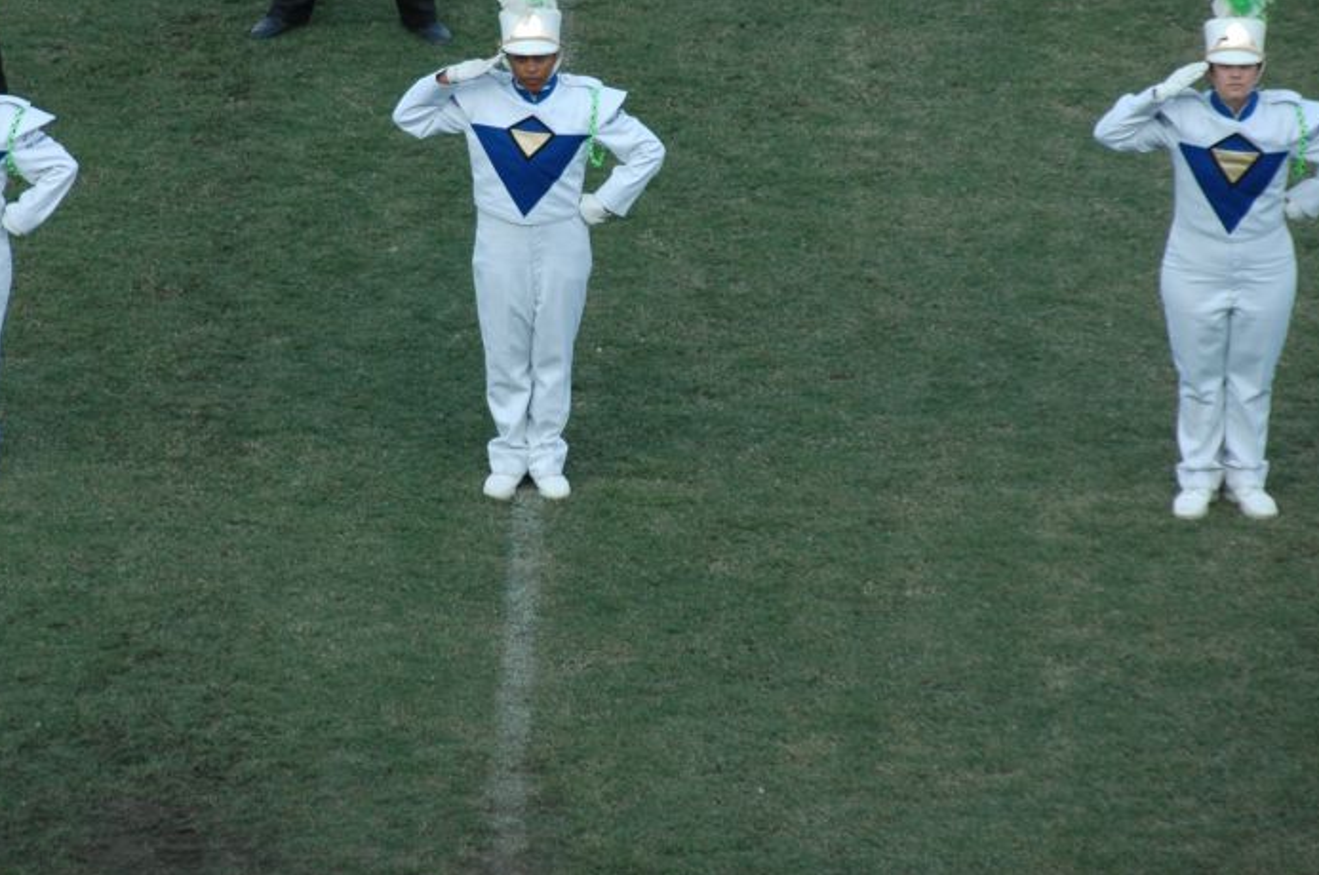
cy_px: 236
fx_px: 13793
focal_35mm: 377
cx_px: 556
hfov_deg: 5.5
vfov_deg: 3.6
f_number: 5.6
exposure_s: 1/250
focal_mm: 170
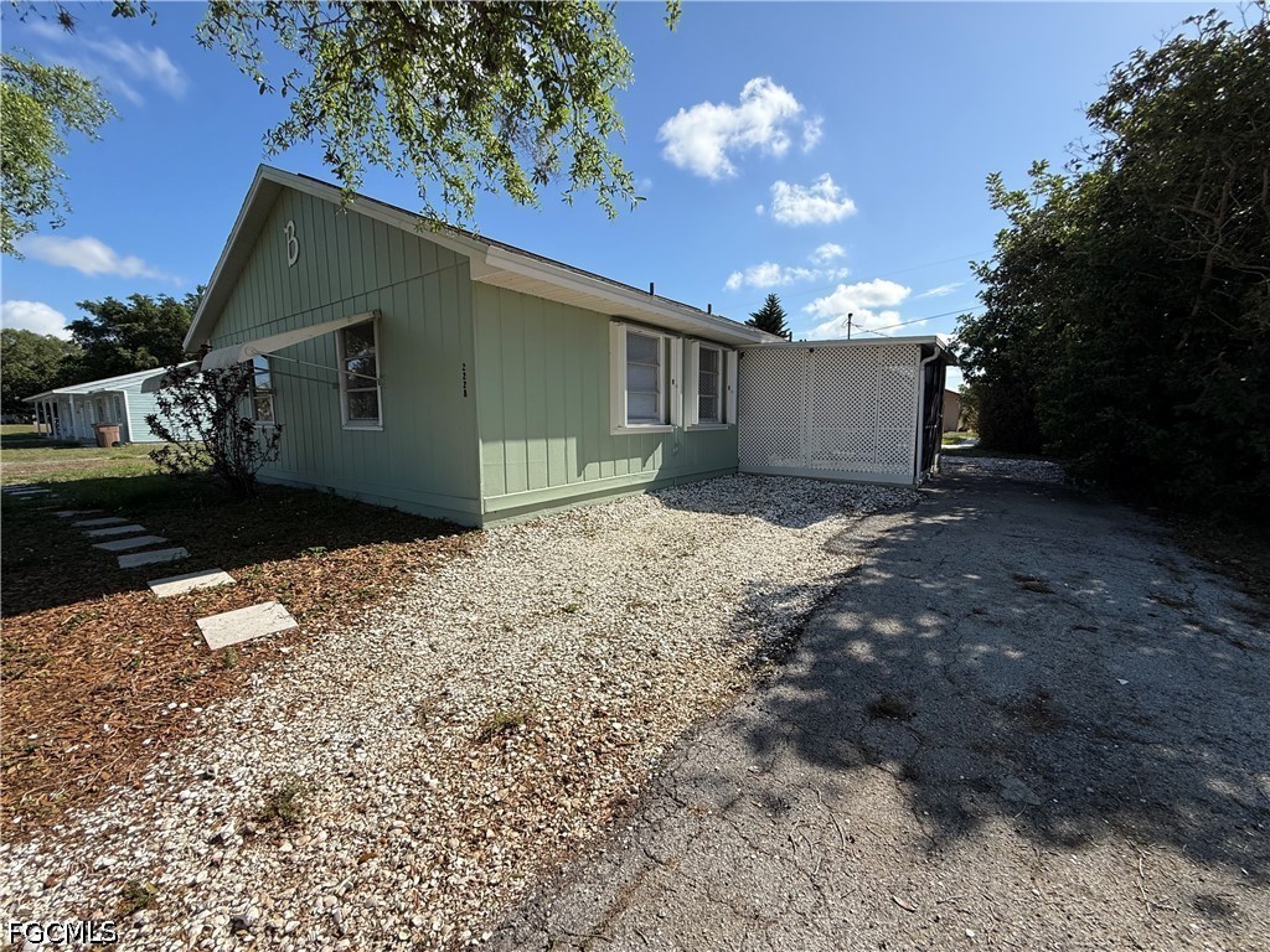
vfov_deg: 85.7
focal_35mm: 14
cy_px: 476
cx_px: 635
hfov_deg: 102.1
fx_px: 514
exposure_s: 1/2165
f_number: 2.2
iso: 50
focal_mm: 2.22
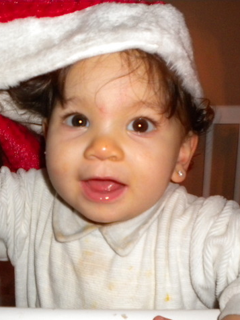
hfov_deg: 30.4
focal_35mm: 47
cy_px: 160
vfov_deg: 40.5
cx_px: 67
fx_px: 435
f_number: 3.1
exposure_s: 1/2
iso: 400
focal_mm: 6.3
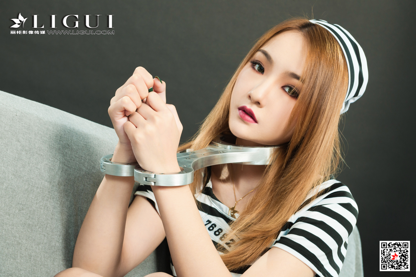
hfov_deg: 28.8
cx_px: 208
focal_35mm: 70
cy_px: 138
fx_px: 809
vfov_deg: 19.5
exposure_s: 1/125
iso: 320
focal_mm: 70
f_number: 9
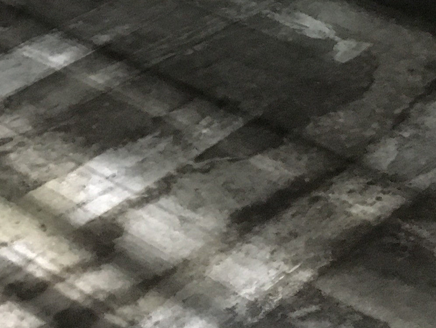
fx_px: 1474
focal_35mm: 117
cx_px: 238
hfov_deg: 16.8
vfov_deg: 11.8
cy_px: -232
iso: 320
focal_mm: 4.15
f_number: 2.2
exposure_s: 1/15
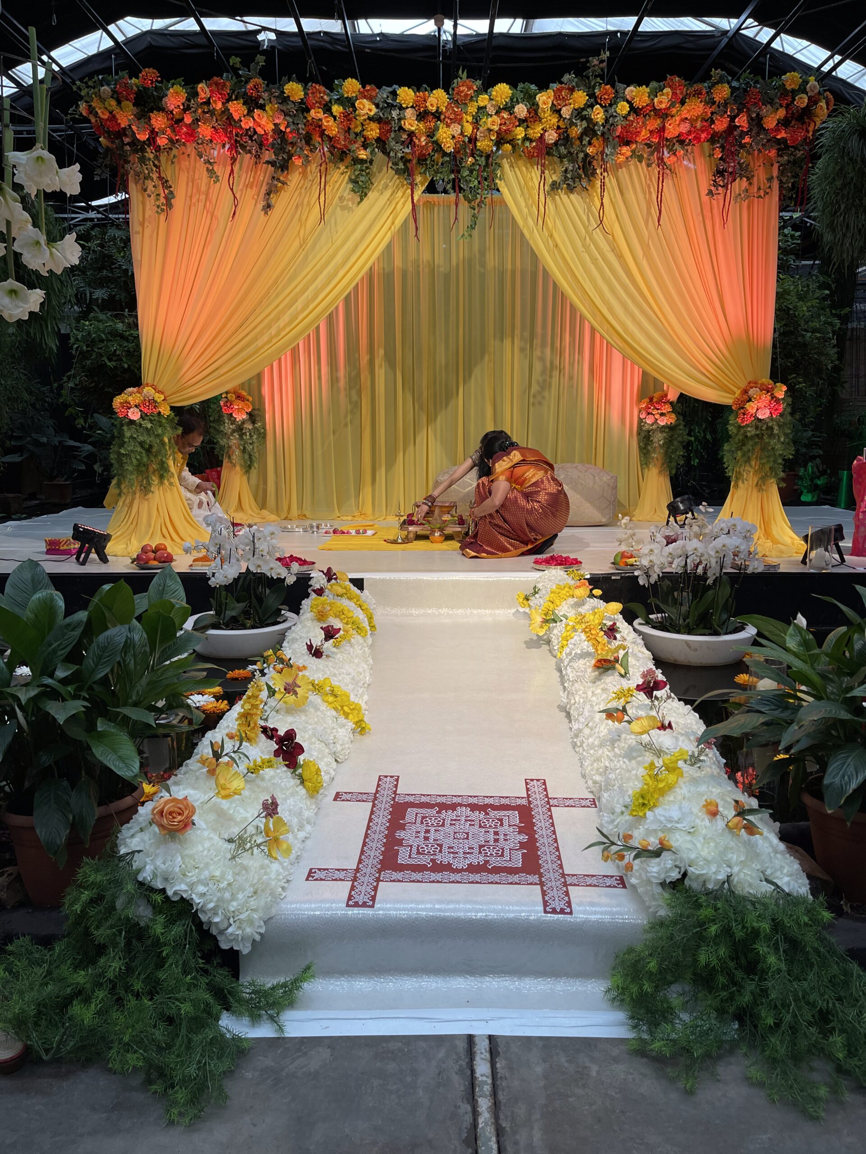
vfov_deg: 67.3
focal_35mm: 26
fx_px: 867
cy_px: 577
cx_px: 433
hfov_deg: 53.1
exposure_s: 1/100
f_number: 1.6
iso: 80
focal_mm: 5.1
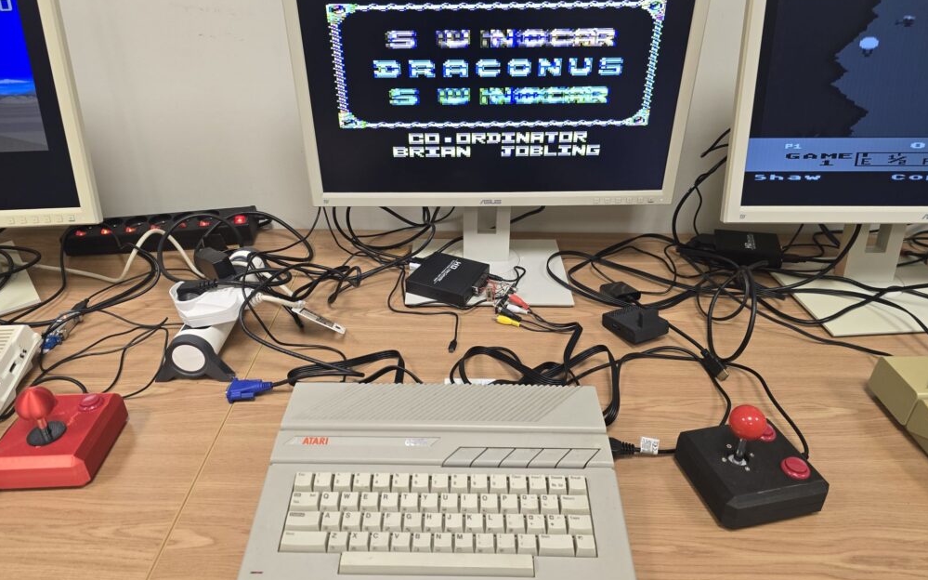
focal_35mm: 25
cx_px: 457
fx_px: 632
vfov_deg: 49.2
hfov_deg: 72.6
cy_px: 257
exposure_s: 1/100
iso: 320
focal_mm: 6.3
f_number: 1.7
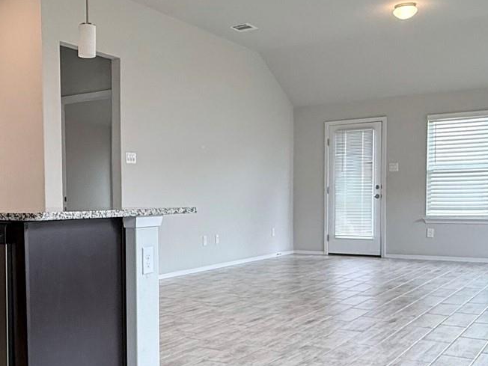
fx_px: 620
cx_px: 150
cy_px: 231
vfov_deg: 32.7
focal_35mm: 44
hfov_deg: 42.2
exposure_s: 1/120
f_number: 2.2
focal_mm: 2.22
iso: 160
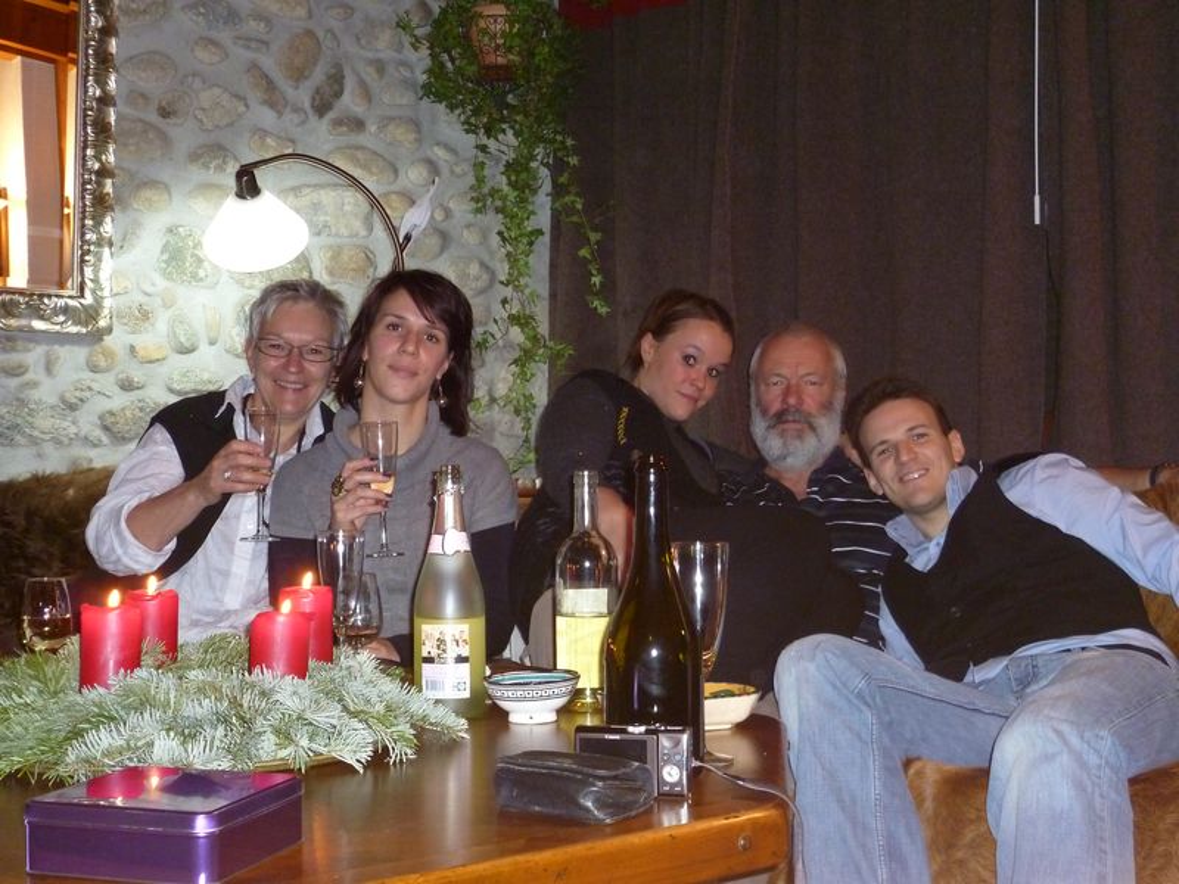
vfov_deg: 30.3
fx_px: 1635
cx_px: 590
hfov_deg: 39.7
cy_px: 442
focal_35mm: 48
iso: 400
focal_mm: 8.6
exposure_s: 1/40
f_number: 3.5
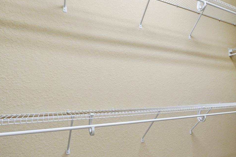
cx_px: 155
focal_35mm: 25
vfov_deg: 50.6
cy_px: 98
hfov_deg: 69.8
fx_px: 164
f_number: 7.1
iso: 100
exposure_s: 1/50
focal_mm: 10
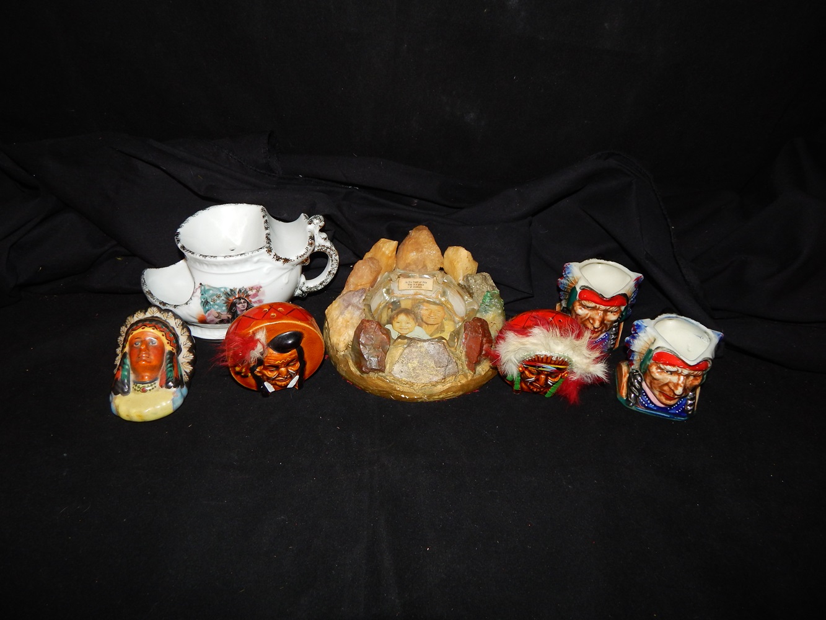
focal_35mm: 23
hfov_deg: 73.9
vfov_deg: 58.9
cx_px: 413
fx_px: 549
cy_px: 310
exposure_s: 1/30
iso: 200
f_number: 3
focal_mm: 4
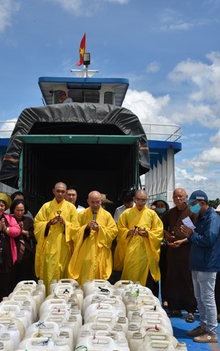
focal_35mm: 48
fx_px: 460
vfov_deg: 41.8
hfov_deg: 26.9
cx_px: 100
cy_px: 177
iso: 200
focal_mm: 31
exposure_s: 1/400
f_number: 10
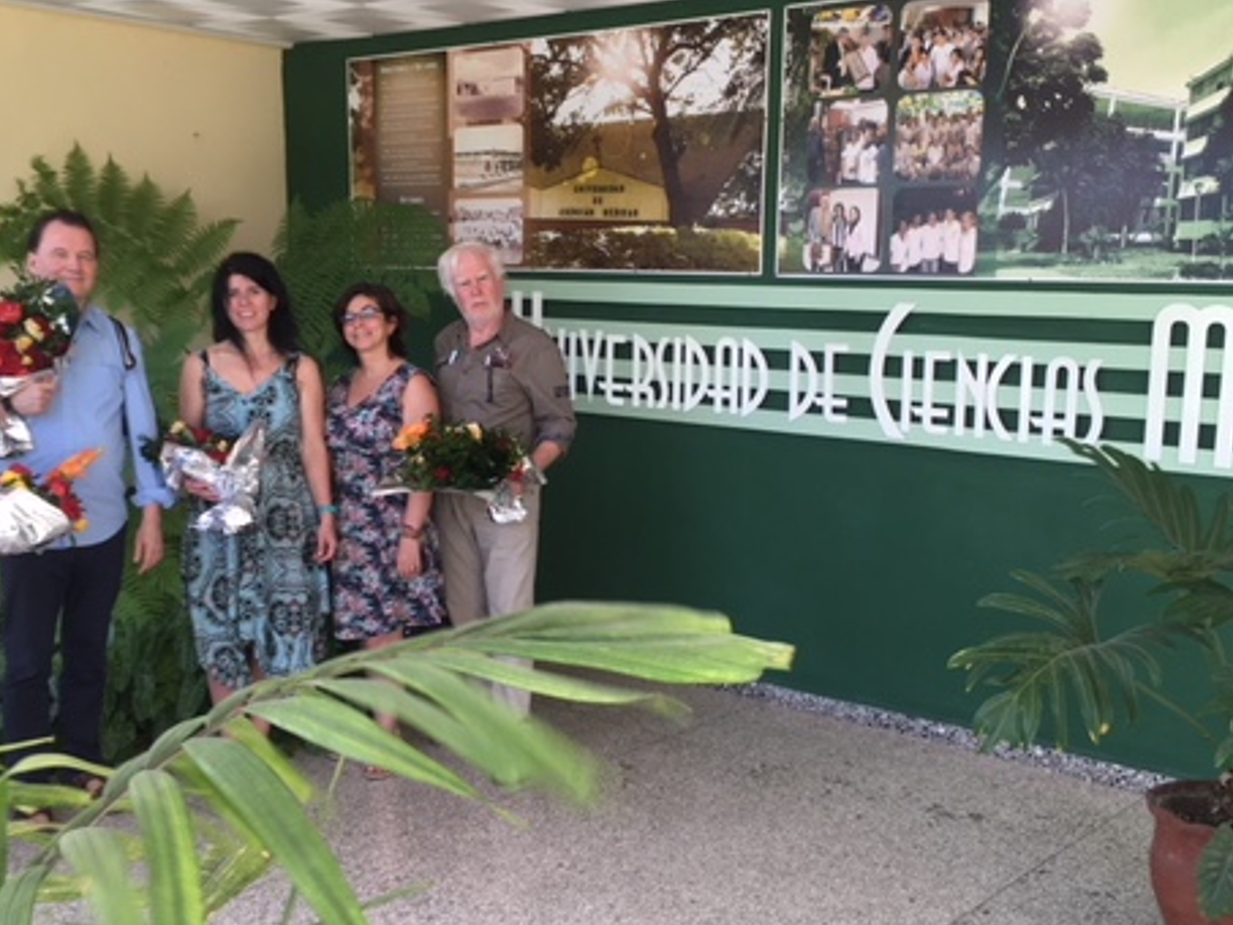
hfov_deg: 45.8
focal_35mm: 41
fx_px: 1461
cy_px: 473
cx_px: 621
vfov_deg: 35.2
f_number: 2.2
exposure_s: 1/60
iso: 32
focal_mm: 4.15
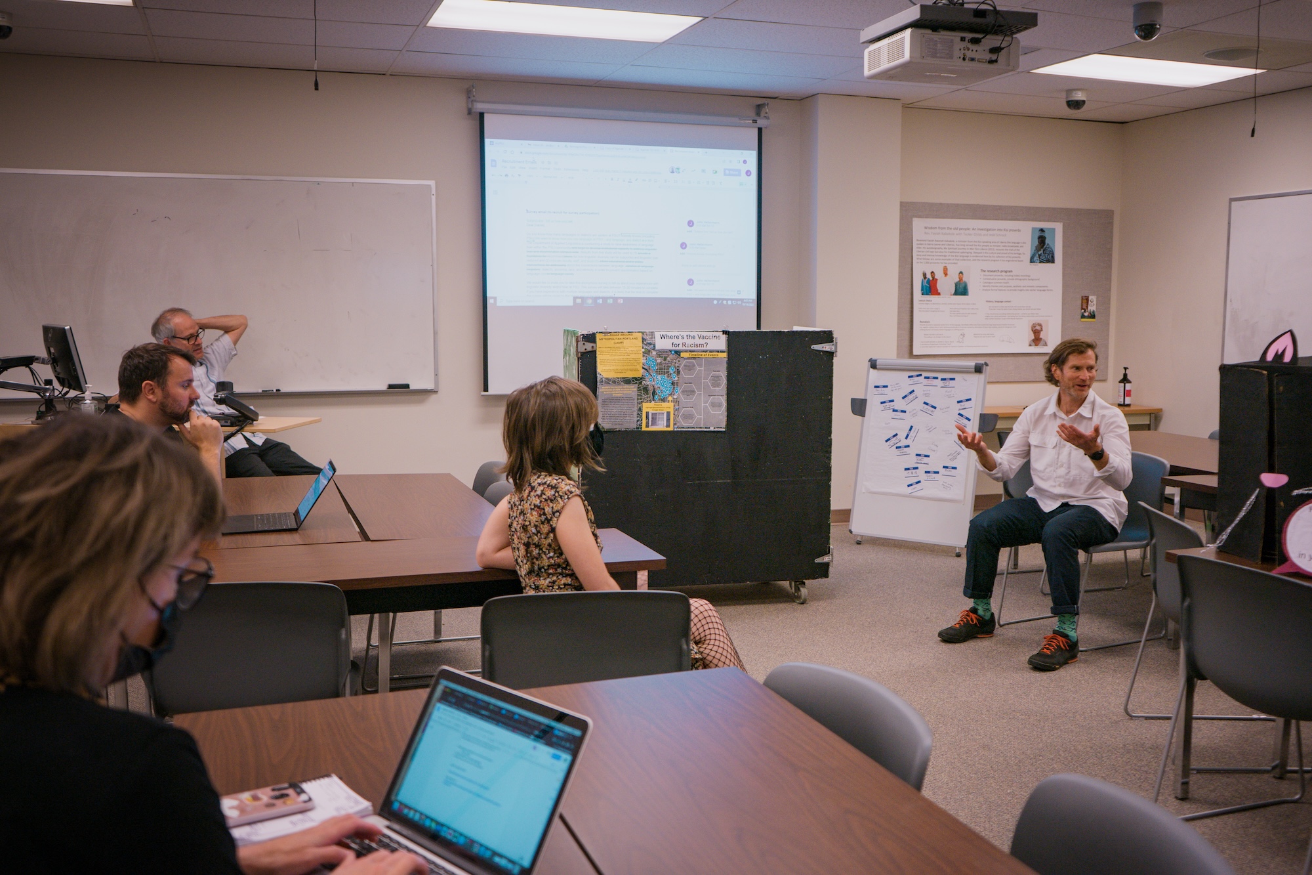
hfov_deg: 58.7
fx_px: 1166
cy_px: 438
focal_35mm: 32
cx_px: 656
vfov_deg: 41.1
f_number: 4
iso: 200
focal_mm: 32
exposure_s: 1/80
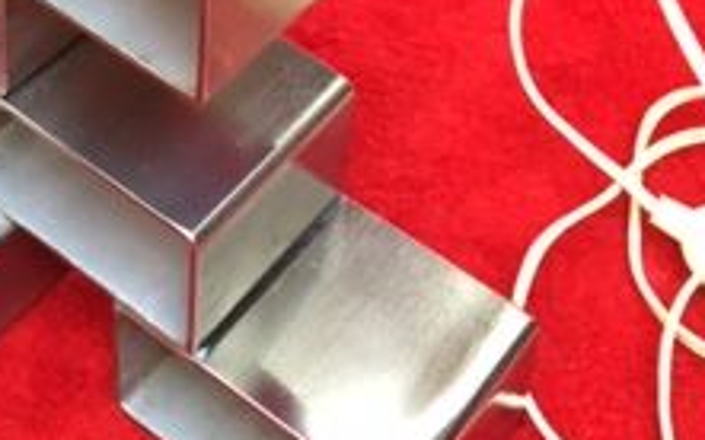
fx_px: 1710
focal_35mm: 89
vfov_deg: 12.9
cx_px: 160
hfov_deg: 23.0
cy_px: -418
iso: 125
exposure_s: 1/33
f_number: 2.2
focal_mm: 4.15
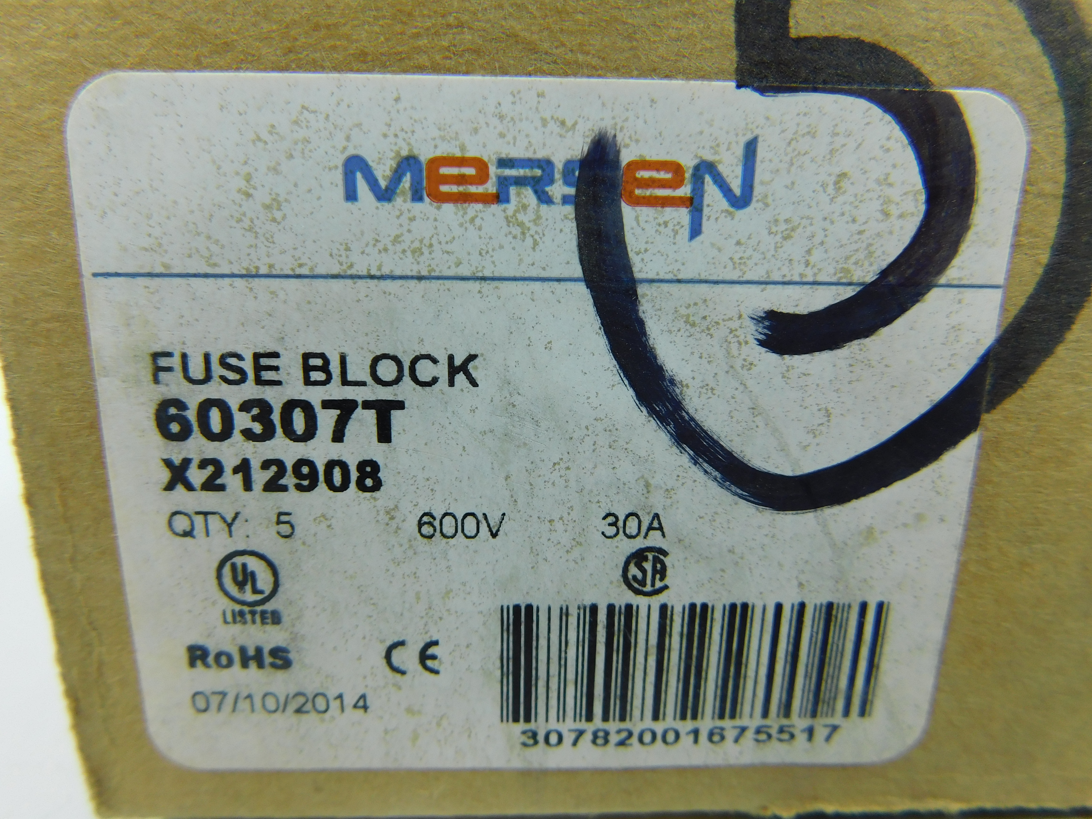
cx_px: 546
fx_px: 757
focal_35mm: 24
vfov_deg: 56.8
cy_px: 410
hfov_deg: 71.6
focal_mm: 4.1
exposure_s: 1/30
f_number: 3
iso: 140
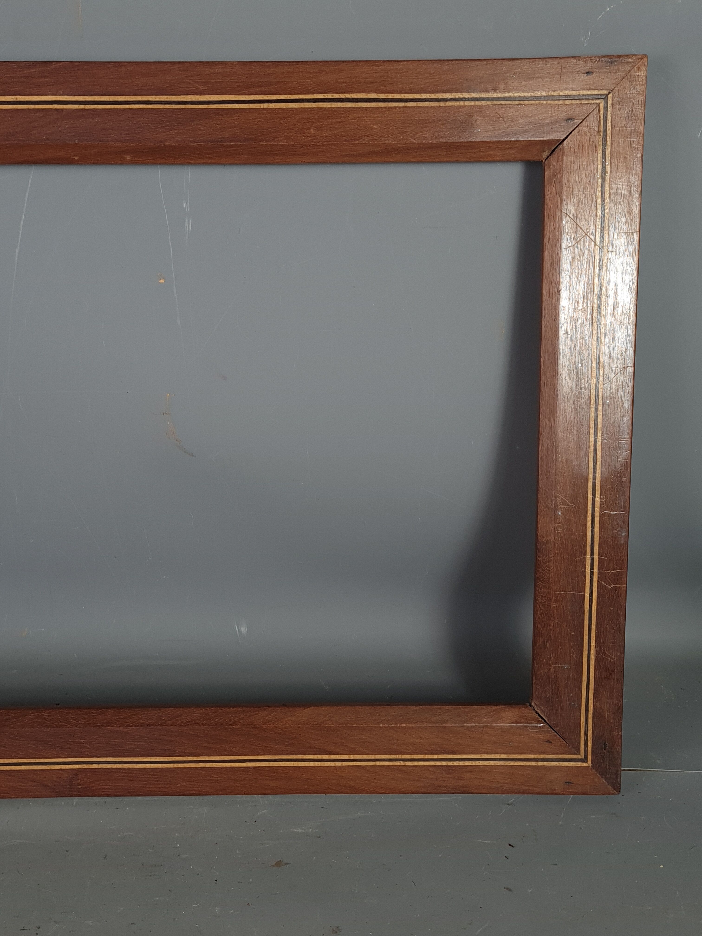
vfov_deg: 67.3
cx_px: 351
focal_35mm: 26
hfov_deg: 53.1
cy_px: 468
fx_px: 703
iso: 64
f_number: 1.8
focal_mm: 5.4
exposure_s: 1/50
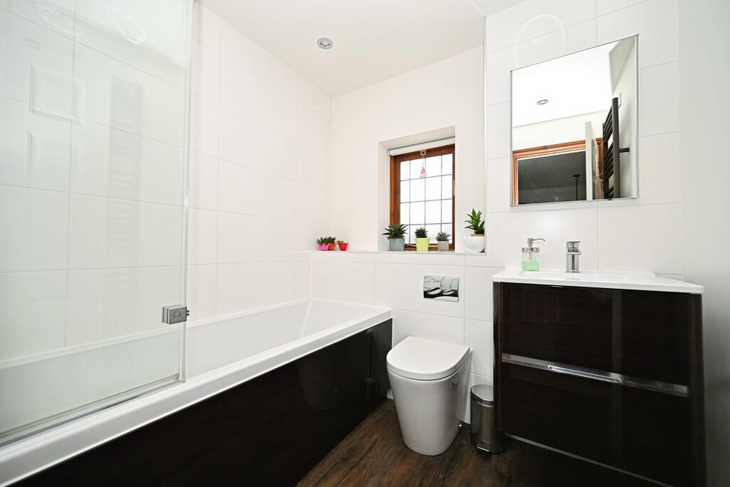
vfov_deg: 81.2
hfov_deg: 104.2
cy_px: 244
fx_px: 284
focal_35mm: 14
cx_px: 365
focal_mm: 14
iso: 100
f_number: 4.5
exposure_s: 1/60
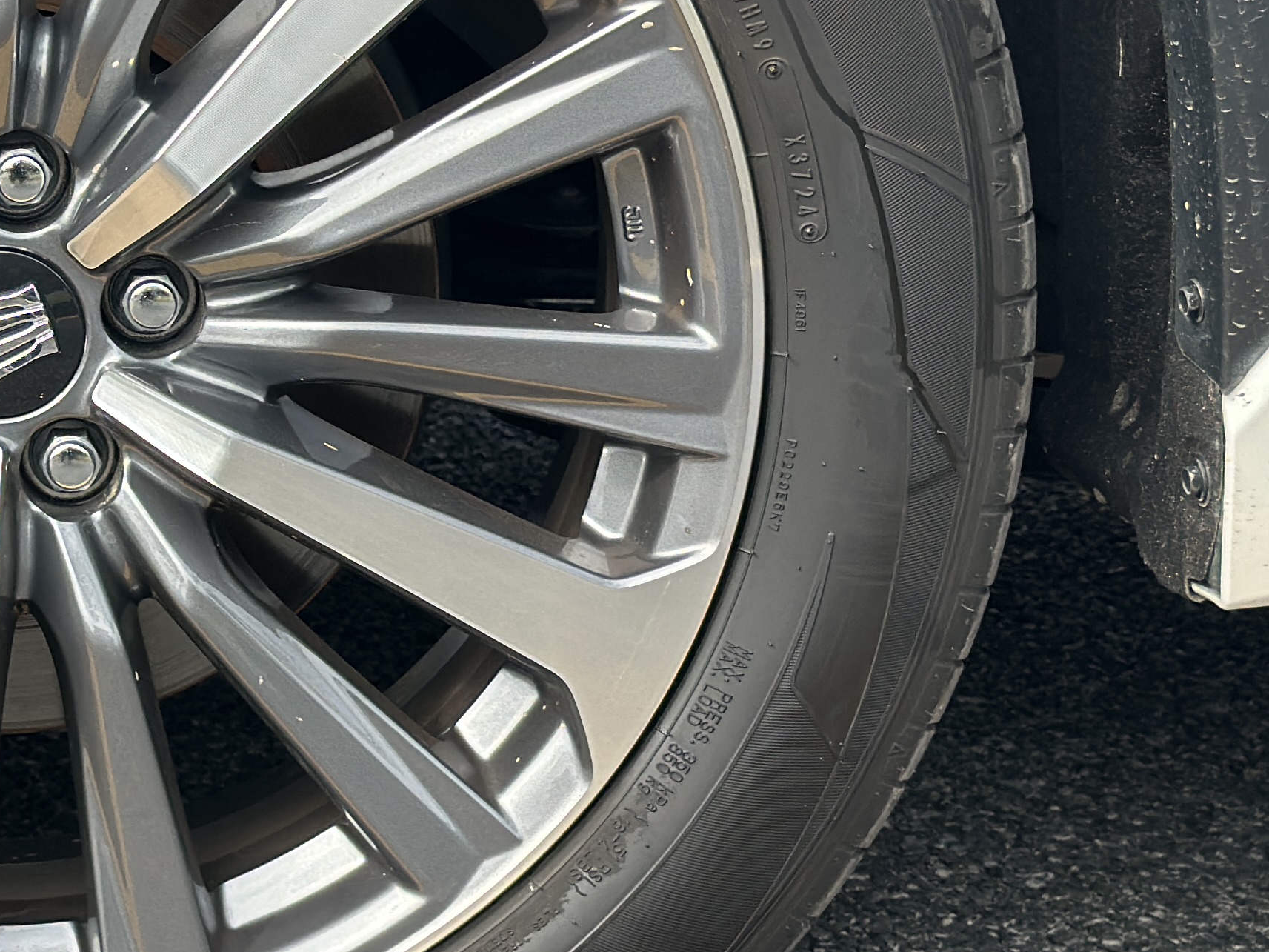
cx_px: 7
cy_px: 282
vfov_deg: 13.1
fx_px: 4143
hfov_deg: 17.0
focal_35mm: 113
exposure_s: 1/694
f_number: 1.78
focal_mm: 6.86
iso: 80
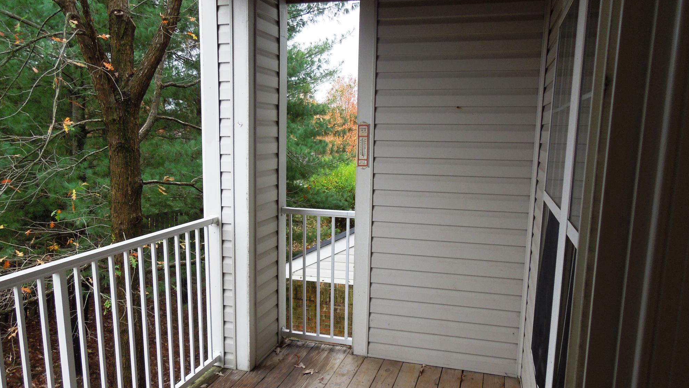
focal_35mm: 28
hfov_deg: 67.9
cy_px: 227
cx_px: 339
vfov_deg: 41.4
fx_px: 512
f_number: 3.3
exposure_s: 1/30
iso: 125
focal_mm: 4.5
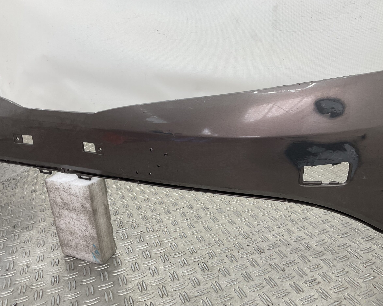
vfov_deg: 47.1
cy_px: 150
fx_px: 351
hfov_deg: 57.2
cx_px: 193
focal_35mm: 31
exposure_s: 1/100
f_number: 1.8
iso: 20
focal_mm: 3
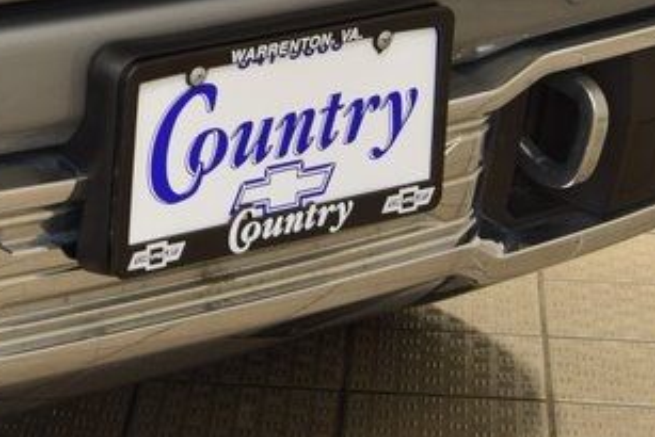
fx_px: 3458
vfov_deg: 7.1
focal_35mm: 190
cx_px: -203
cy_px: -214
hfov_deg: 10.6
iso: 500
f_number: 6.3
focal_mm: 38
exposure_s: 1/15
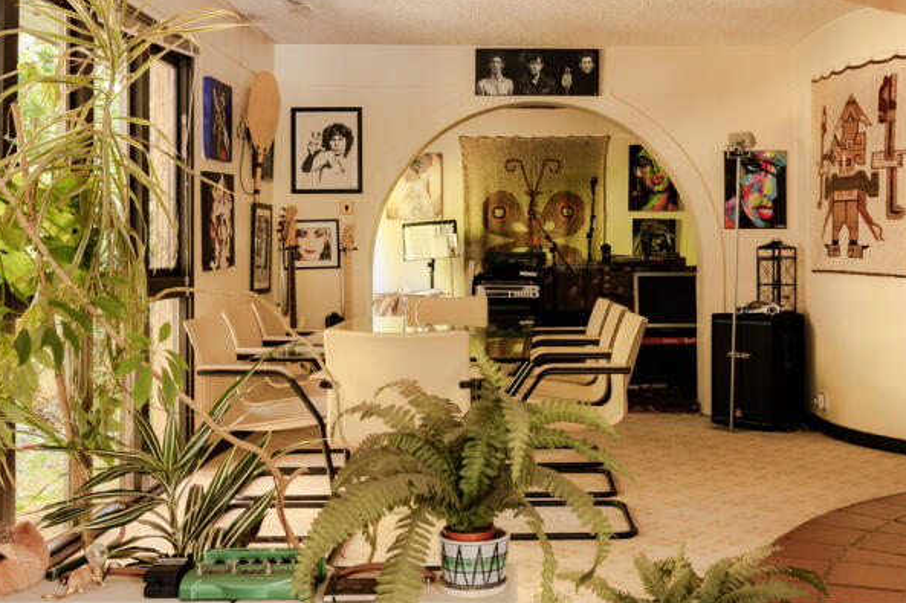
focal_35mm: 38
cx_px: 579
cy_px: 272
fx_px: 956
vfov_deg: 35.0
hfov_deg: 50.1
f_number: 8
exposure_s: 1.3
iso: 200
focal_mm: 22
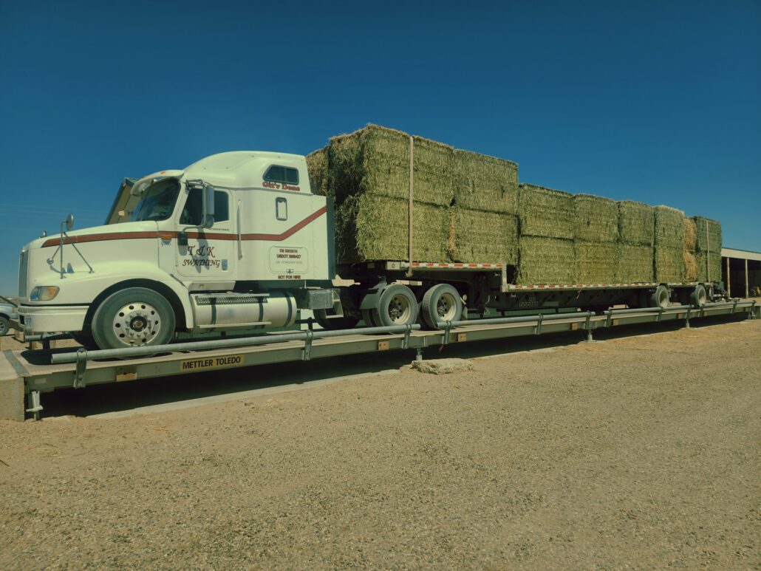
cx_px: 380
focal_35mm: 23
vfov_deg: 58.9
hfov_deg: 73.9
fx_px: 506
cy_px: 286
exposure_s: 1/2000
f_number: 1.8
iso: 12
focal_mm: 6.4
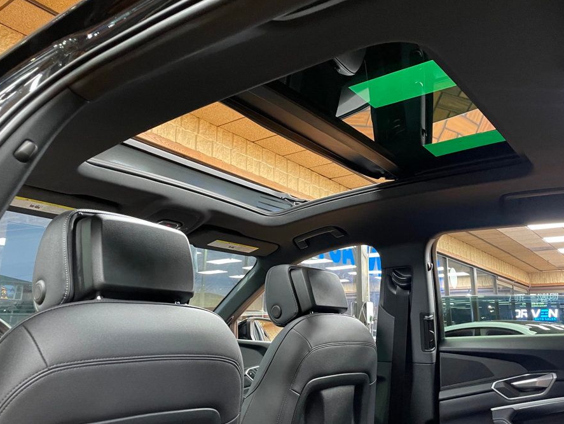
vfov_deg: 46.8
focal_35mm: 30
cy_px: 211
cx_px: 307
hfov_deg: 59.8
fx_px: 489
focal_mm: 4.2
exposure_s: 1/30
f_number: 1.6
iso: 500
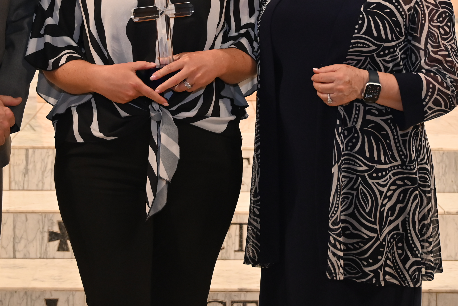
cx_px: 181
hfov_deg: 22.8
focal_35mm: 89
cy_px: -10
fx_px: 1133
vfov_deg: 15.1
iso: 1100
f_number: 4
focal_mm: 39
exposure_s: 1/60
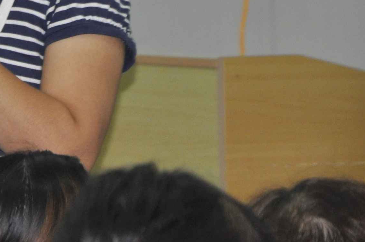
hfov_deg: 4.6
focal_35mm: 446
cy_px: -82
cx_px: -144
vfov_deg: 3.1
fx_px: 4521
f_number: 5.6
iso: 800
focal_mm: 105
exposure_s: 1/60
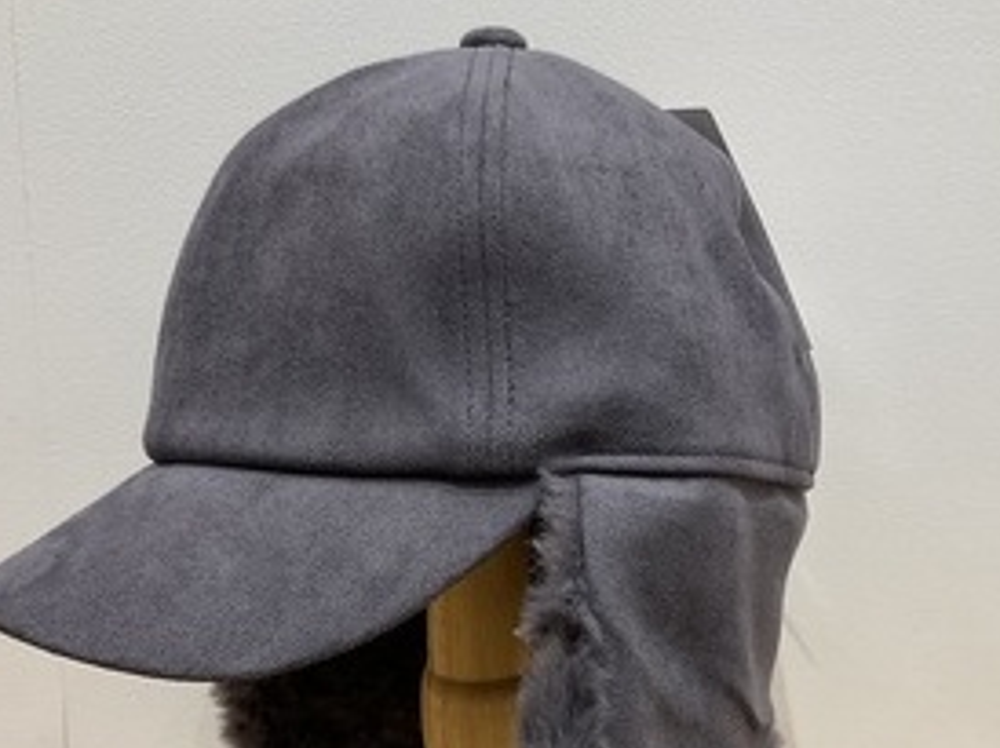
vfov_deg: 26.9
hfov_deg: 36.2
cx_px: 511
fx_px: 1530
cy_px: 600
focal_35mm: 53
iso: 32
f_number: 1.8
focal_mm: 3
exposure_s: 1/60
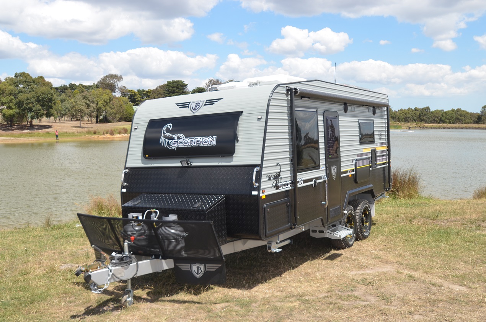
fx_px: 485
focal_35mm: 36
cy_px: 161
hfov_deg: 53.2
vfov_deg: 36.7
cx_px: 243
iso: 100
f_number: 8
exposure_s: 1/200
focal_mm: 24
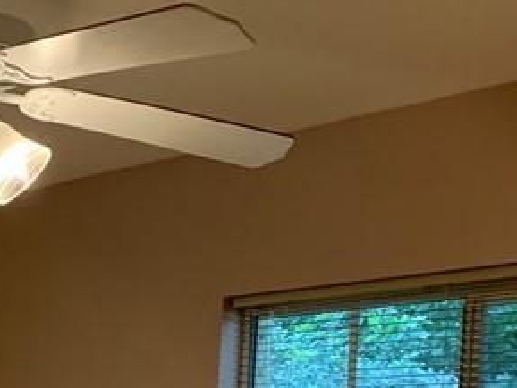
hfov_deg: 20.0
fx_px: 1375
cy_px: 565
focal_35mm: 92
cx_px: -98
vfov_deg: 15.0
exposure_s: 1/60
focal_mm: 4.25
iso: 400
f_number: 1.8
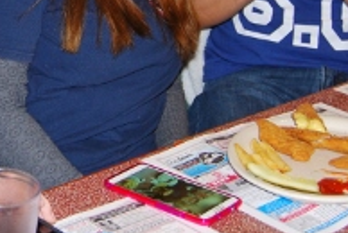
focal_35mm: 114
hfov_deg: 17.6
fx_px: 1100
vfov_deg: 11.9
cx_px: 16
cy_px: -36
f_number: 3.8
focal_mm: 23
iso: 200
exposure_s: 1/60
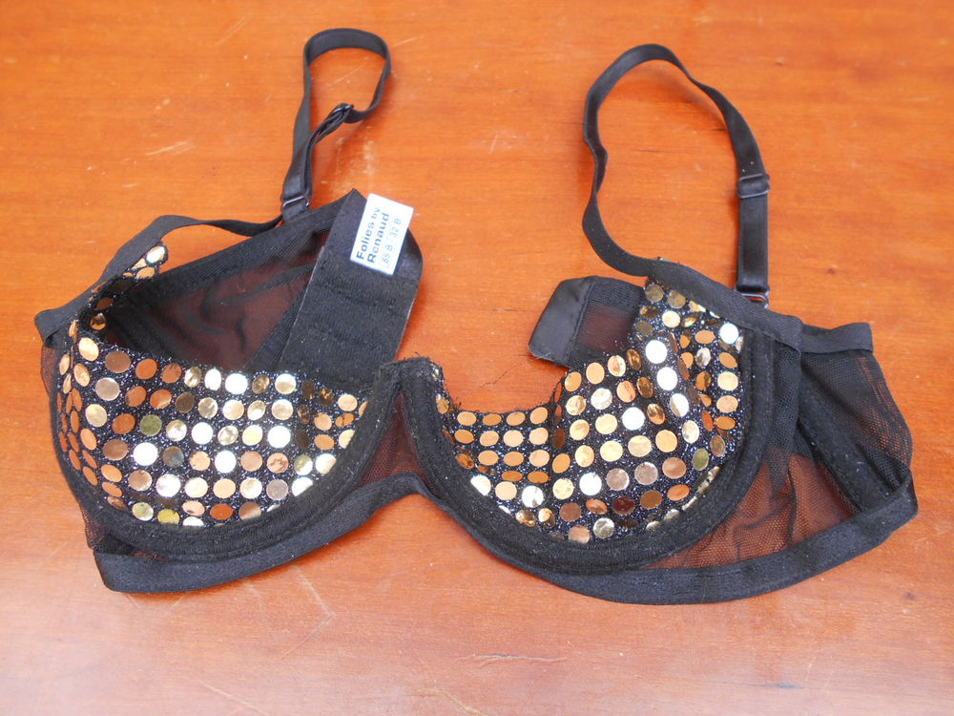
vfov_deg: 53.1
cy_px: 358
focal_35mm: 26
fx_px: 717
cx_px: 477
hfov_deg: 67.3
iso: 80
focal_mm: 4.6
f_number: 3.2
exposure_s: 1/40
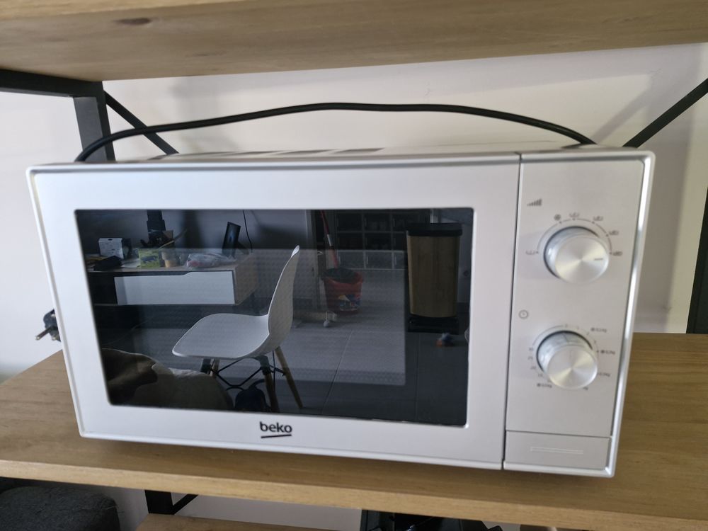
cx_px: 354
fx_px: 470
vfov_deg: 58.9
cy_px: 266
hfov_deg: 73.9
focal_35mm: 23
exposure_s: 1/50
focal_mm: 5.54
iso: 640
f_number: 1.8
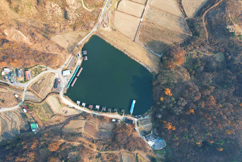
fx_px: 148
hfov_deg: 78.6
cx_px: 121
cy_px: 81
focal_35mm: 22
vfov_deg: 57.2
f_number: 2.8
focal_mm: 8.38
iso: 110
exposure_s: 1/500
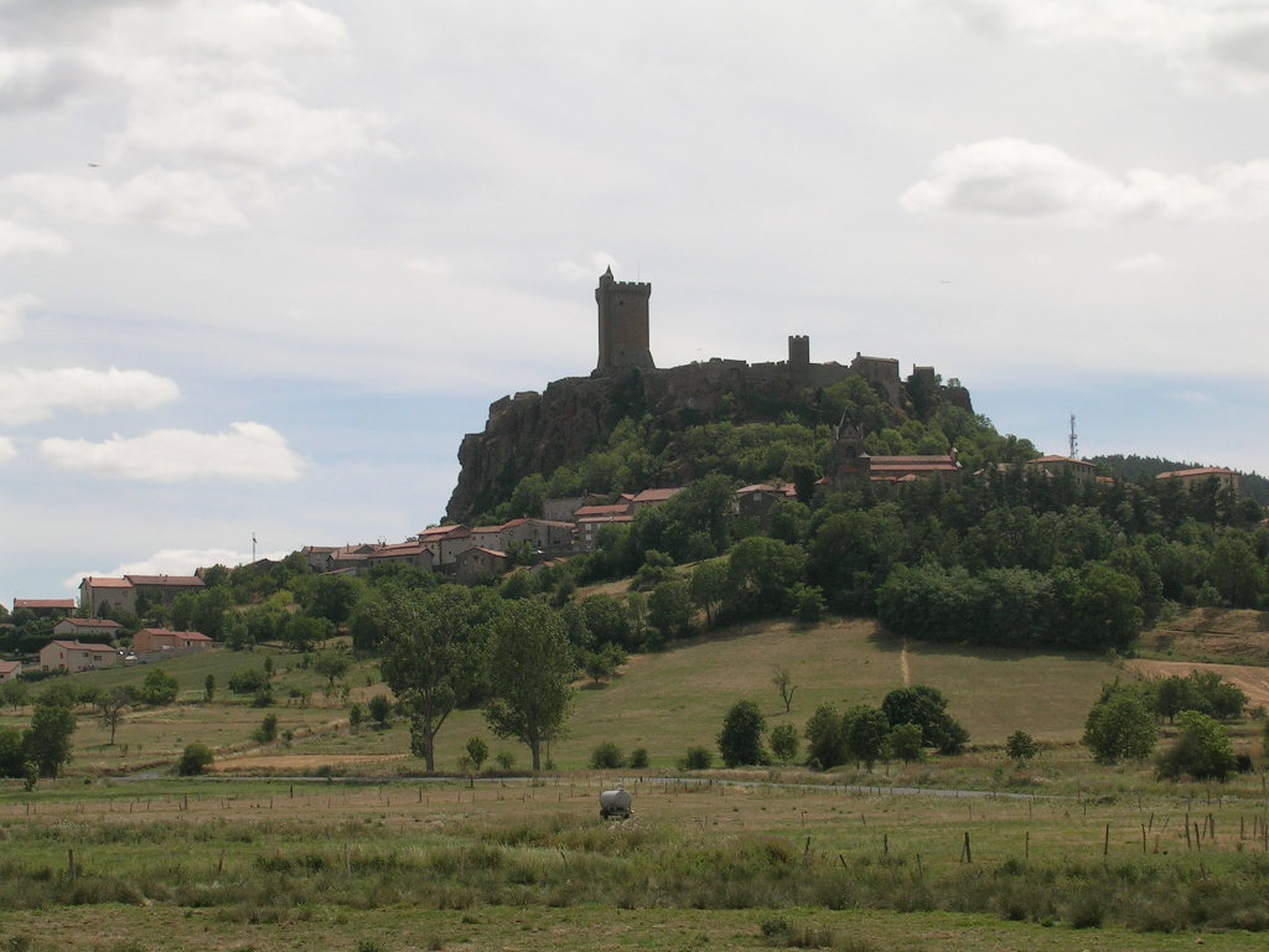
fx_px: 3849
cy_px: 476
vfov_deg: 14.1
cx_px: 634
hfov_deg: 18.7
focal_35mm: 105
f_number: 8.2
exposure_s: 1/264
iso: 50
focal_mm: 16.2
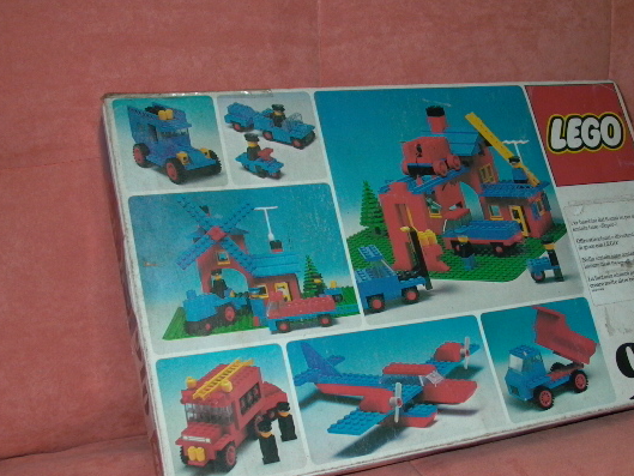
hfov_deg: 41.1
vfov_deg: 31.5
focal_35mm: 46
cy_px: 271
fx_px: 843
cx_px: 368
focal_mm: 8.19
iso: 100
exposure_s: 1/64.2
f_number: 2.13
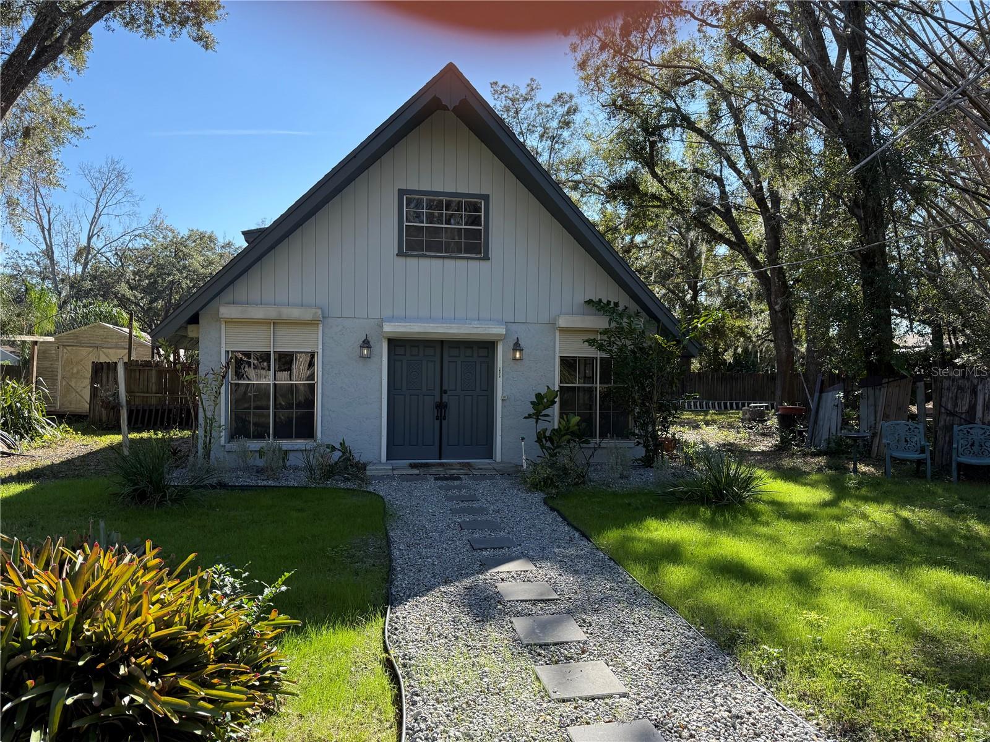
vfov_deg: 56.8
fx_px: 686
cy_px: 371
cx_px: 495
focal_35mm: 24
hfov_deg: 71.6
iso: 100
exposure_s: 1/1689
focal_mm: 6.76
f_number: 1.78
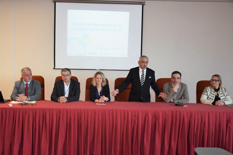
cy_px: 78
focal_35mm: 34
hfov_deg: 55.1
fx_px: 223
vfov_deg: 38.3
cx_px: 116
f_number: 4.5
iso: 800
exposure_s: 1/80
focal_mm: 23
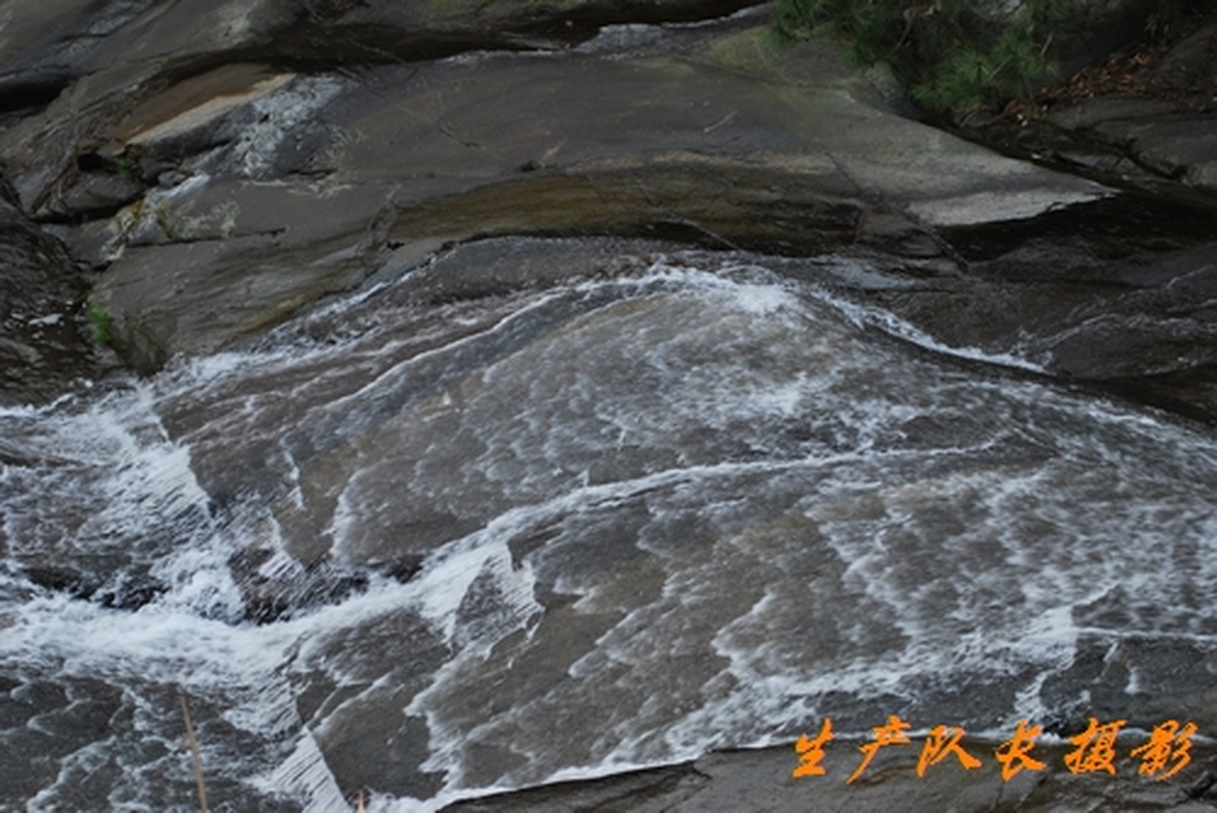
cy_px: 406
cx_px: 608
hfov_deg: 24.6
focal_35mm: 82
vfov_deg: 16.6
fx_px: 2790
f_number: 5.6
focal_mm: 55
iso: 200
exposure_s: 1/125
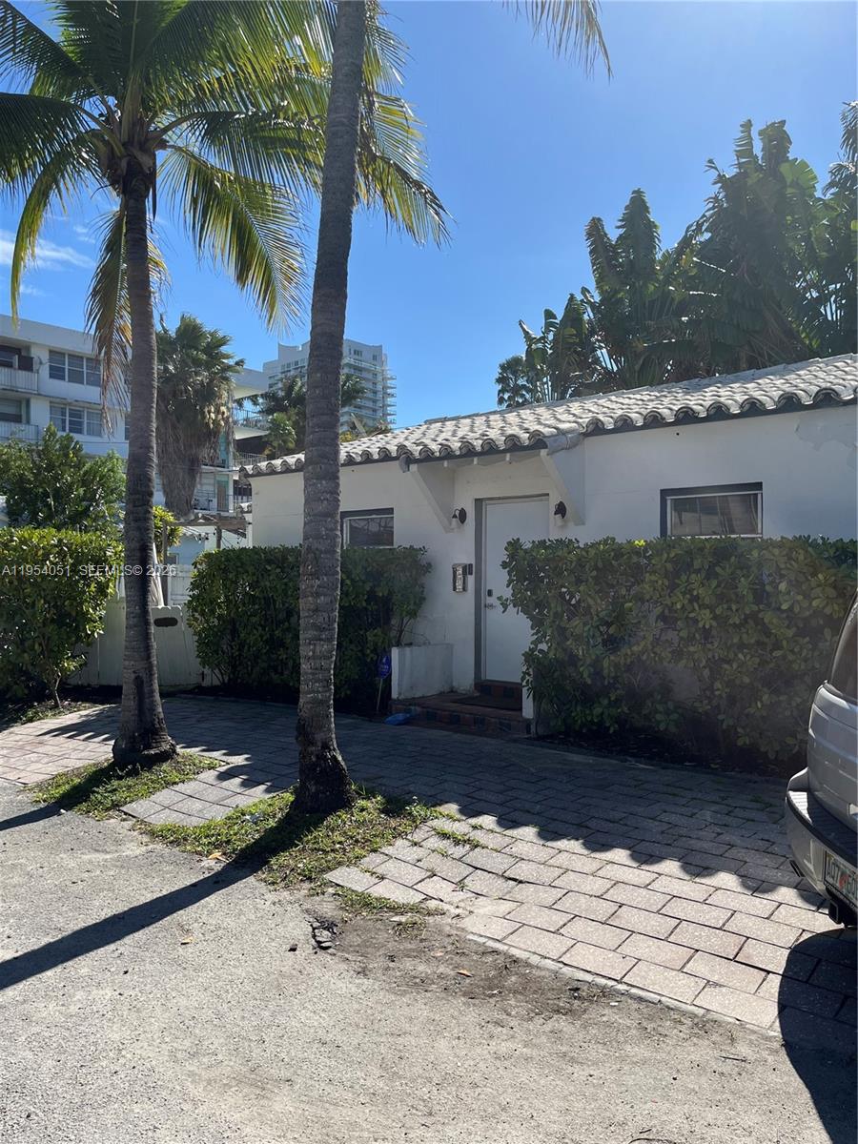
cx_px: 429
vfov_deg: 67.3
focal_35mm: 26
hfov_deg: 53.1
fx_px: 859
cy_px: 572
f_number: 1.6
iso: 50
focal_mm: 5.1
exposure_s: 1/4016
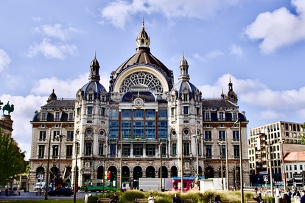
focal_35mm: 40
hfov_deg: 48.5
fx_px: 339
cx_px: 155
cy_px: 108
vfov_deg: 33.4
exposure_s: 1/2500
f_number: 2.8
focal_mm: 24
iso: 100
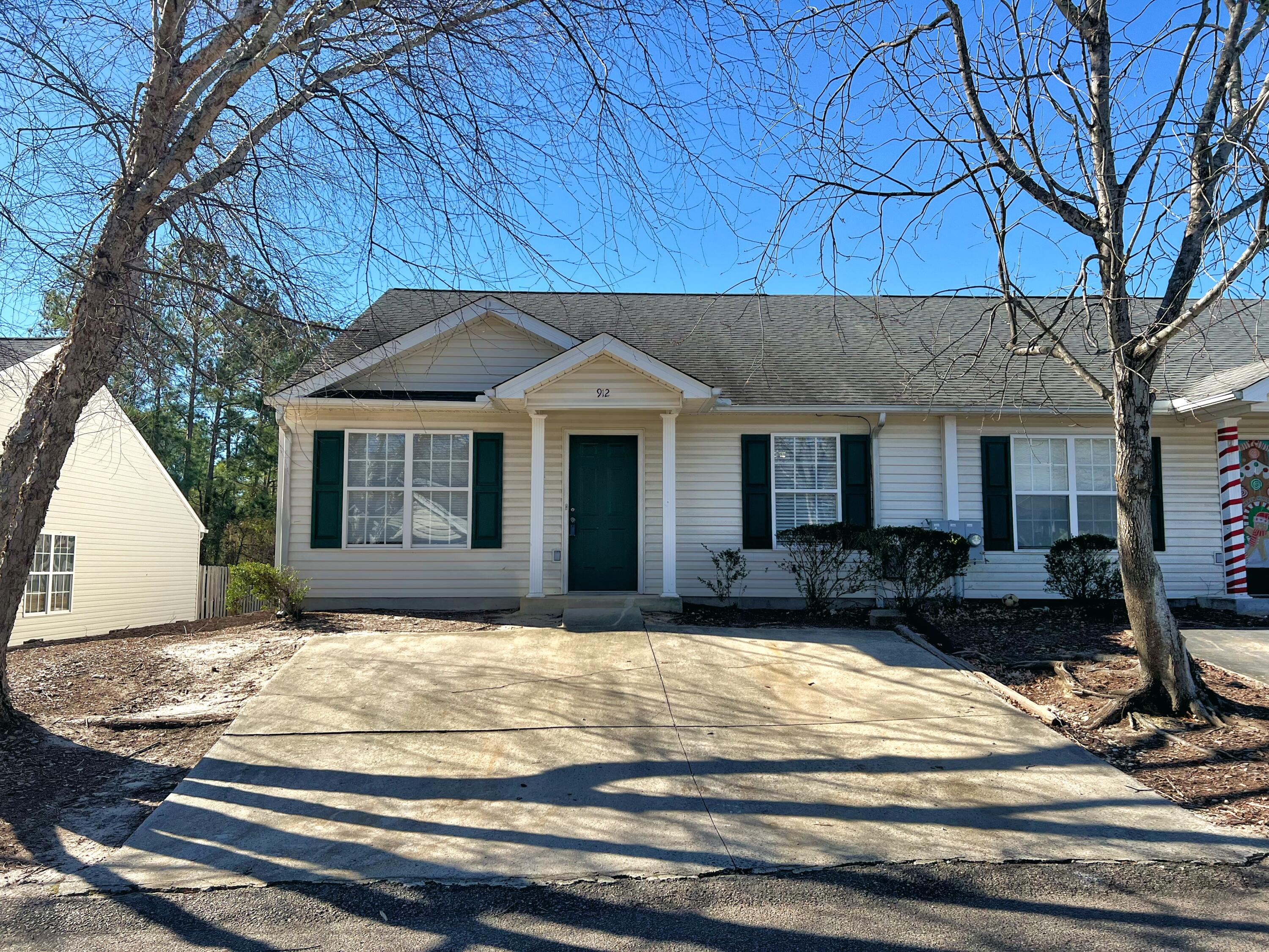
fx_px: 953
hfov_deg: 67.3
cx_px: 634
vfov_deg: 53.1
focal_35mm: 26
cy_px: 476
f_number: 1.5
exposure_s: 1/4115
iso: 50
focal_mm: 5.7
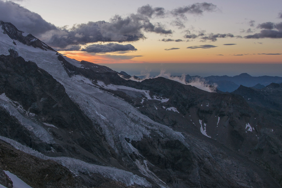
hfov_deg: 47.8
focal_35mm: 40
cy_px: 76
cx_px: 99
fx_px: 313
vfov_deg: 33.3
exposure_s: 1/3
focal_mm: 18
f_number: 9
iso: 100
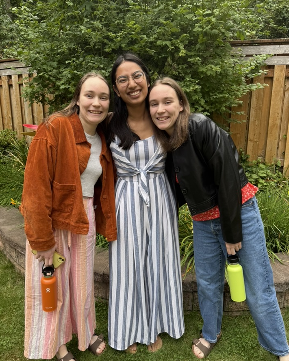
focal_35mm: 27
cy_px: 195
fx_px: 289
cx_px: 138
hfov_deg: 53.2
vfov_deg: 64.0
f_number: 1.78
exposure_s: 1/805
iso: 80
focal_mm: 6.76
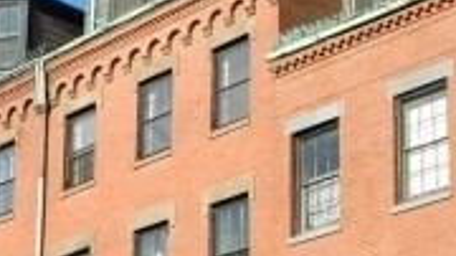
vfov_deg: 9.5
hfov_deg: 17.3
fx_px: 1486
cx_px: 114
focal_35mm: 123
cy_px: 395
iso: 100
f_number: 7.1
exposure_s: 1/200
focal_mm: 22
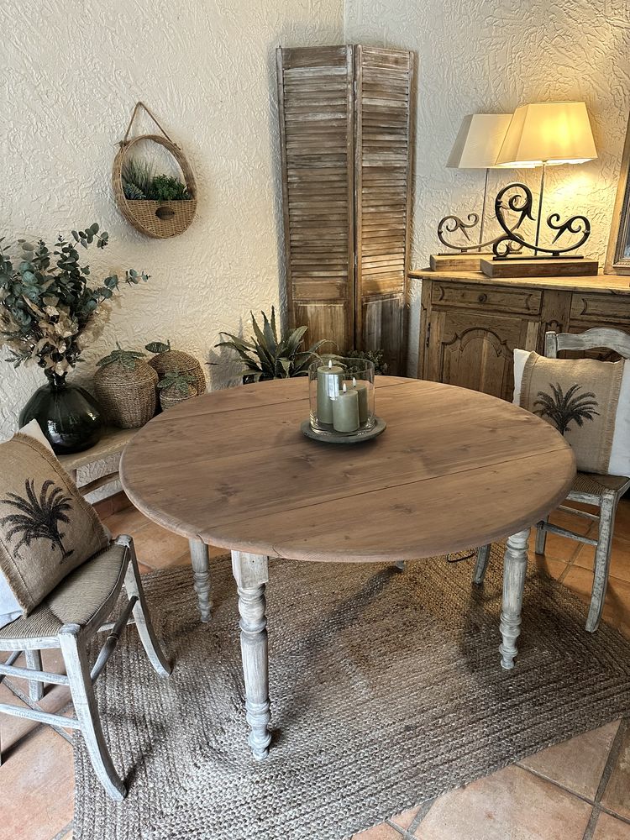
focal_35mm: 24
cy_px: 420
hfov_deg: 56.8
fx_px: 582
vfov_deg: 71.6
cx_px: 315
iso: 400
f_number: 1.78
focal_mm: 6.86
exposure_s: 1/60
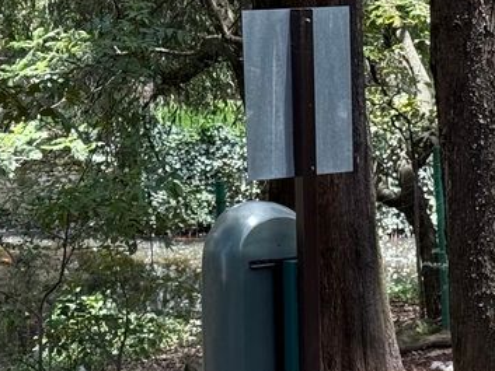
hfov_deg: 12.1
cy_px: 507
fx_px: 2332
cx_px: 419
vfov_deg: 8.9
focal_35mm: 163
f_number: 1.78
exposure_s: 1/289
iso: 100
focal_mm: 6.76
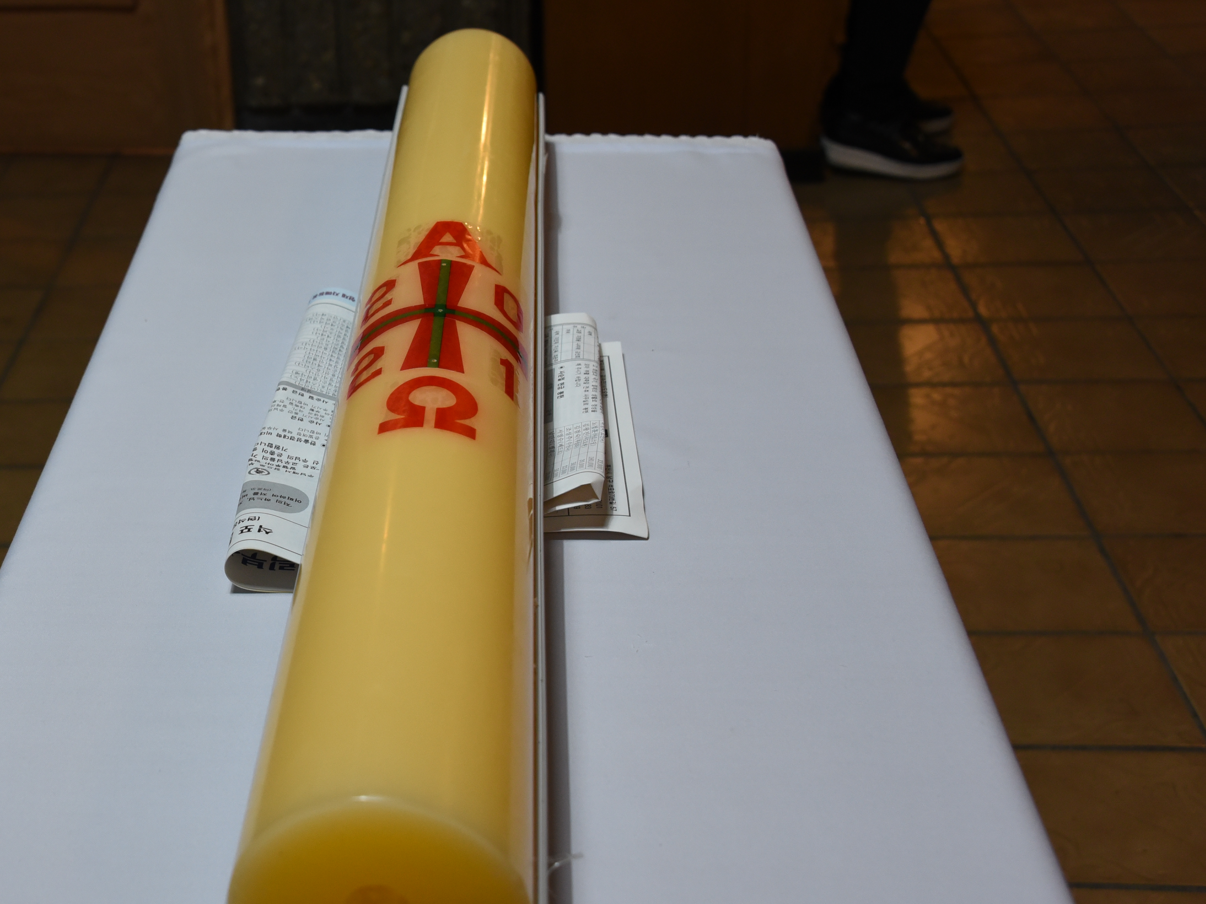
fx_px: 1951
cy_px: 431
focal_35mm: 56
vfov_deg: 26.1
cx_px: 285
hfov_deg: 33.6
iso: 1600
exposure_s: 1/60
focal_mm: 38
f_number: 7.1
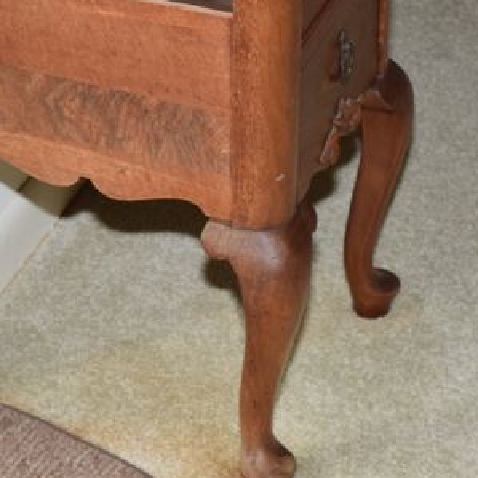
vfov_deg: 12.3
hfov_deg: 12.3
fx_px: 2218
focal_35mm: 142
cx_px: 141
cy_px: 189
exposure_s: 1/125
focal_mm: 52
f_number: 5.6
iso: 800
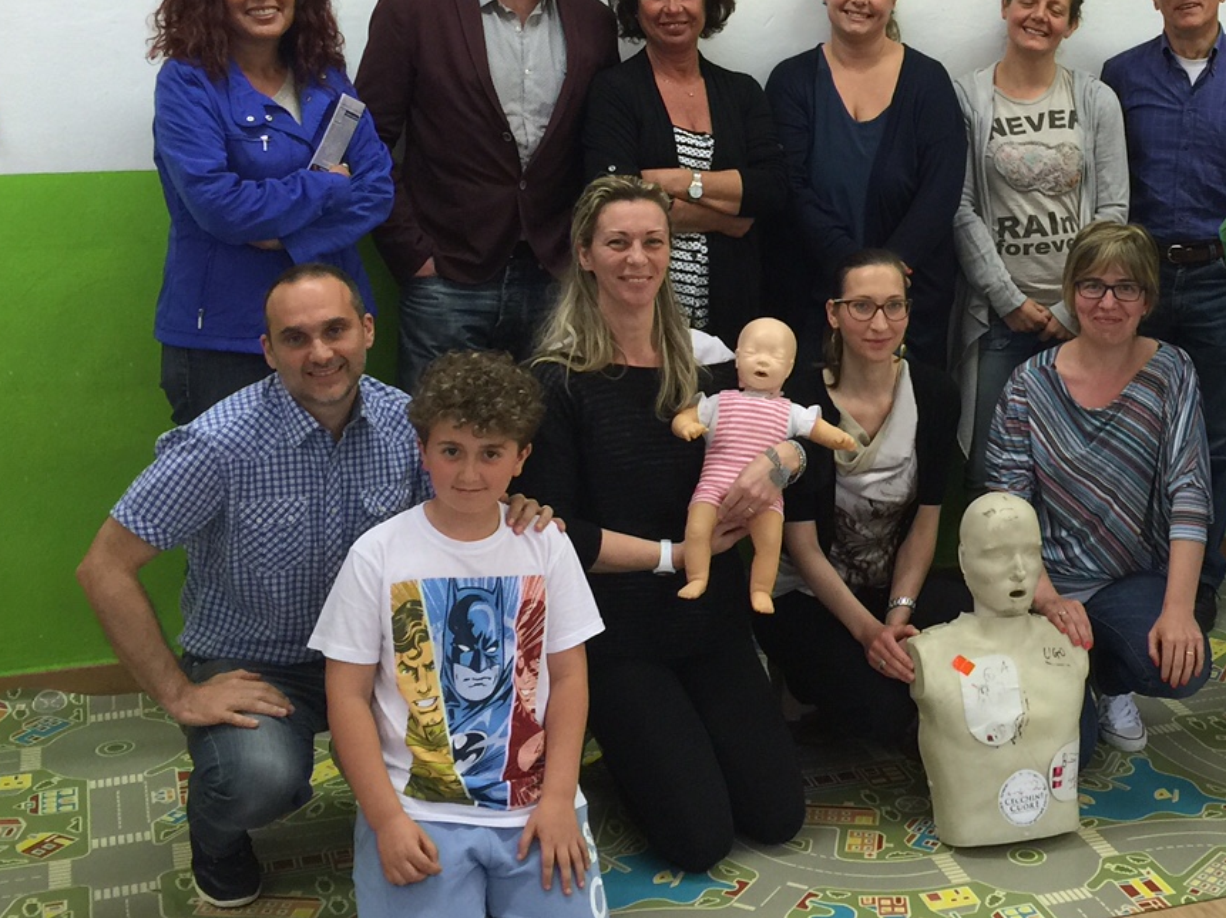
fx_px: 1947
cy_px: 228
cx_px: 938
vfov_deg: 26.2
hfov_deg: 34.1
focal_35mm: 55
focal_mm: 4.15
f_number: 2.2
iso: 50
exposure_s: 1/33
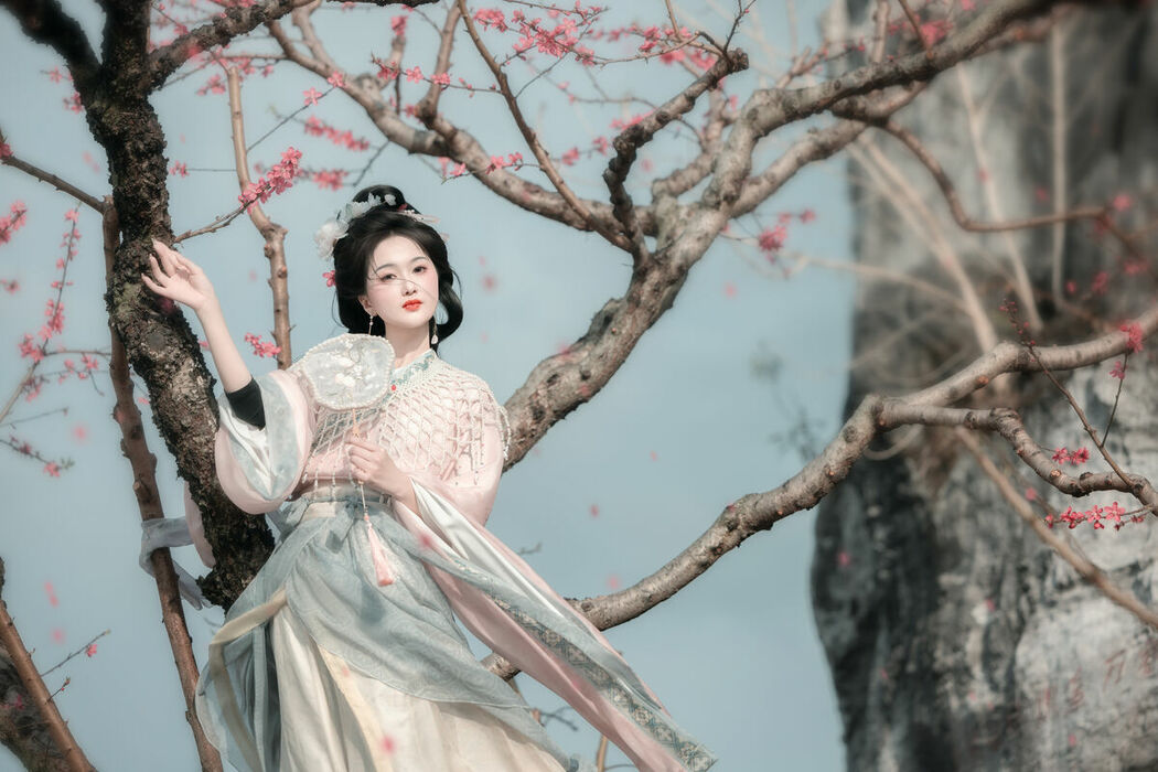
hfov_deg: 15.3
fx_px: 4310
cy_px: 386
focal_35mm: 134
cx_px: 579
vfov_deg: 10.2
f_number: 2.8
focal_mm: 135
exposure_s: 1/1250
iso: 50
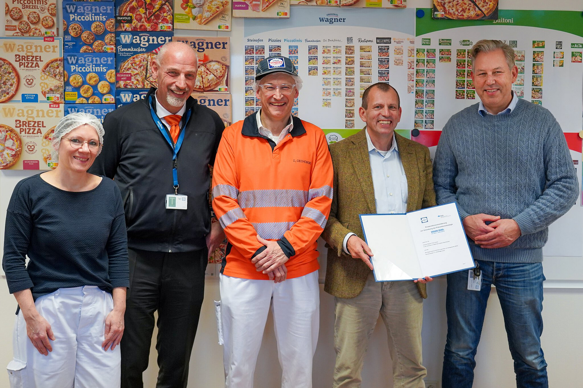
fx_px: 745
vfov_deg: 29.2
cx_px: 292
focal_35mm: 46
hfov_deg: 42.8
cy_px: 194
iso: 1600
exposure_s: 1/160
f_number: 4
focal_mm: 46
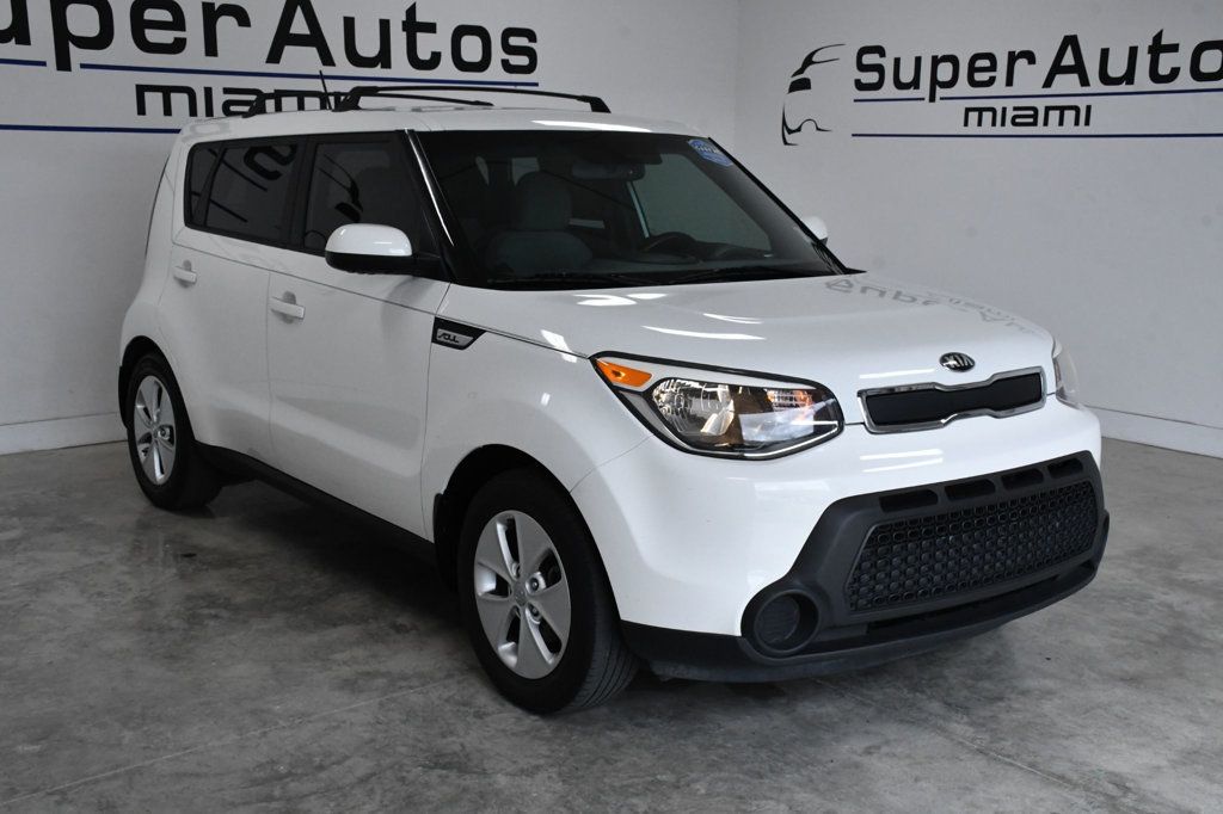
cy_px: 407
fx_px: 1358
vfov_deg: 33.4
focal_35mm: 40
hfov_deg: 48.5
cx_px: 612
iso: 2500
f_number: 13
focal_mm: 27
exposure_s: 1/640
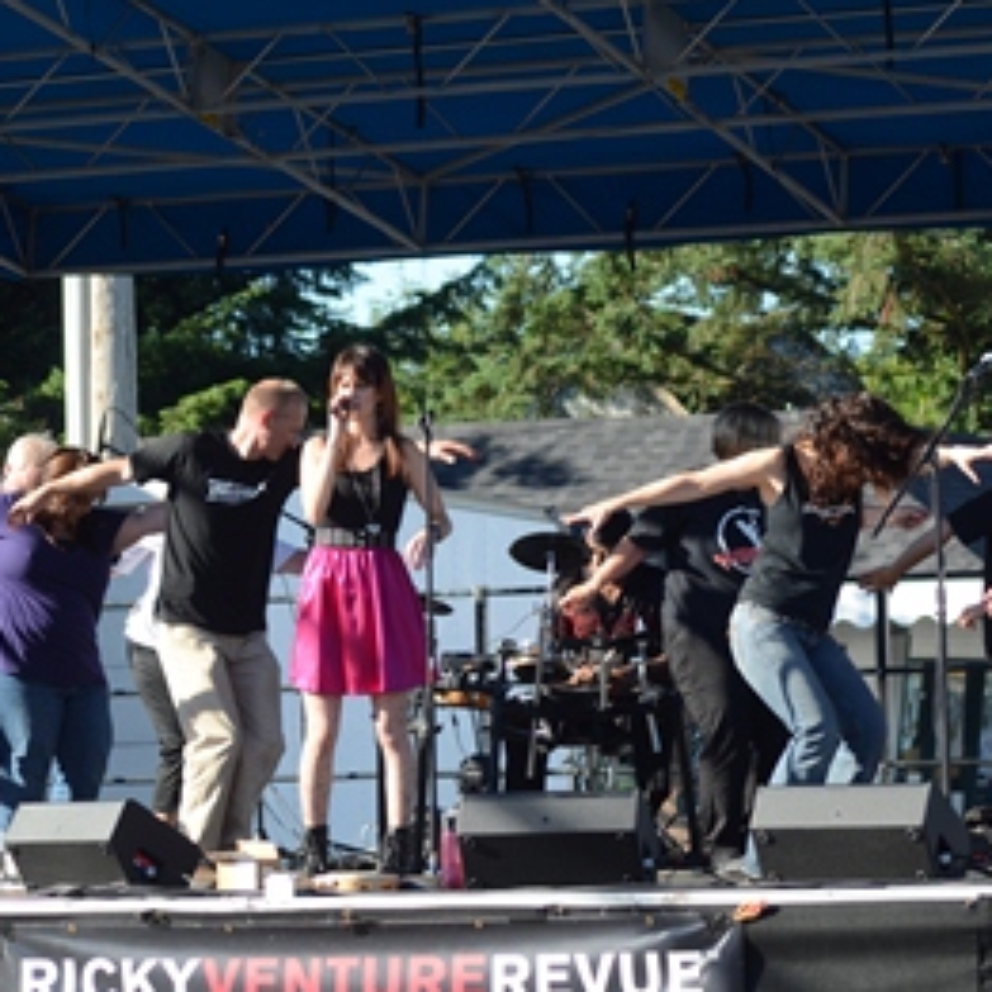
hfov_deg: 11.4
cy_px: 549
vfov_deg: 11.4
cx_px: 601
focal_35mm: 153
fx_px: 4961
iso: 100
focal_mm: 70
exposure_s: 1/320
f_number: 4.5
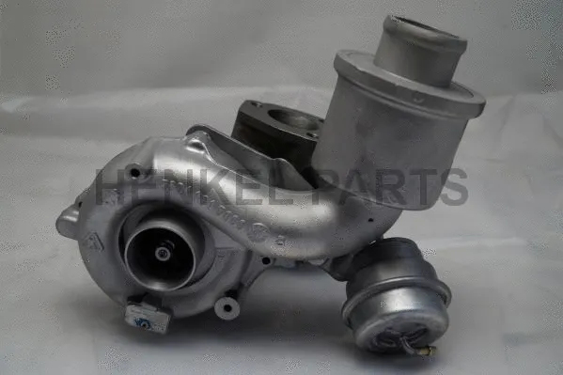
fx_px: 657
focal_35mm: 42
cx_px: 282
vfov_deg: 31.9
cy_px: 188
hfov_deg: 46.4
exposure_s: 1/160
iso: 640
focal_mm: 28
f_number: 4.5
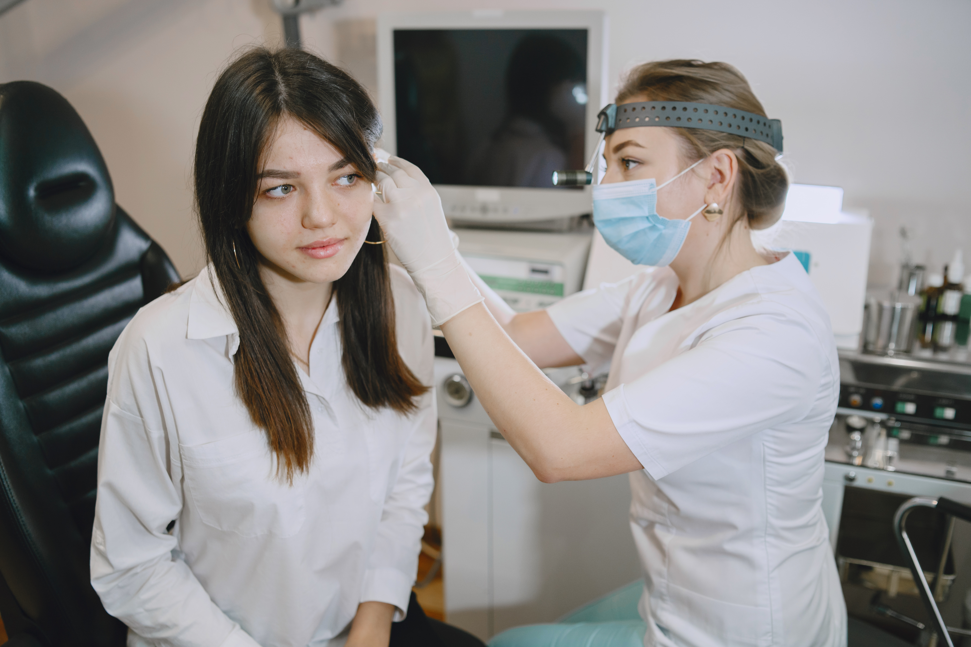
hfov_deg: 54.4
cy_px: 324
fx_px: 944
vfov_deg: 37.9
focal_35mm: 35
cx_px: 486
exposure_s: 1/250
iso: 500
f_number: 2.5
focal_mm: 35
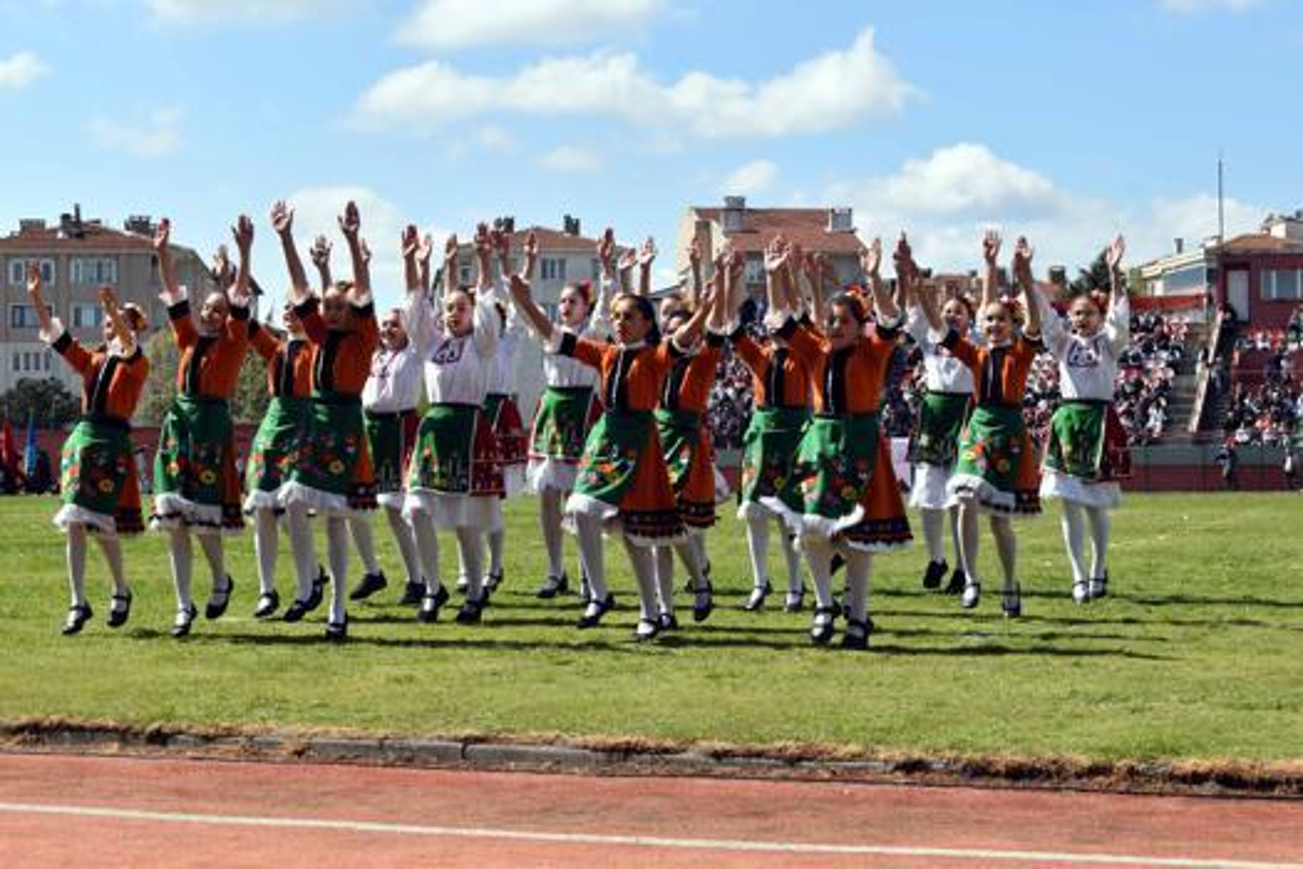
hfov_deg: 29.9
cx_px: 652
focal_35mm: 68
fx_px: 2443
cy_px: 434
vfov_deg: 20.2
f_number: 10
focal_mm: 45
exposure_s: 1/400
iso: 200
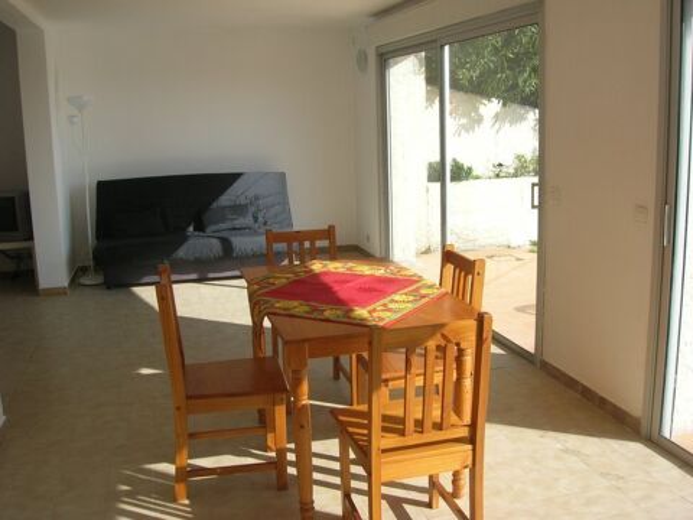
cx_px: 346
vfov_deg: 41.8
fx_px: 681
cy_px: 260
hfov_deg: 54.0
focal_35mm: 34
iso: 50
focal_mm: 5.7
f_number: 4.9
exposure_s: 1/198
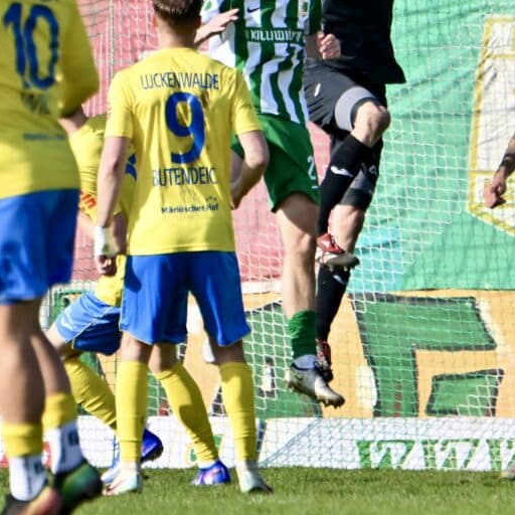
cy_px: 28
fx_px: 22891
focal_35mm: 1360
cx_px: 452
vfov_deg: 1.3
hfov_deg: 1.3
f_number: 5.6
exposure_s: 1/1250
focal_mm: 400
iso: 250
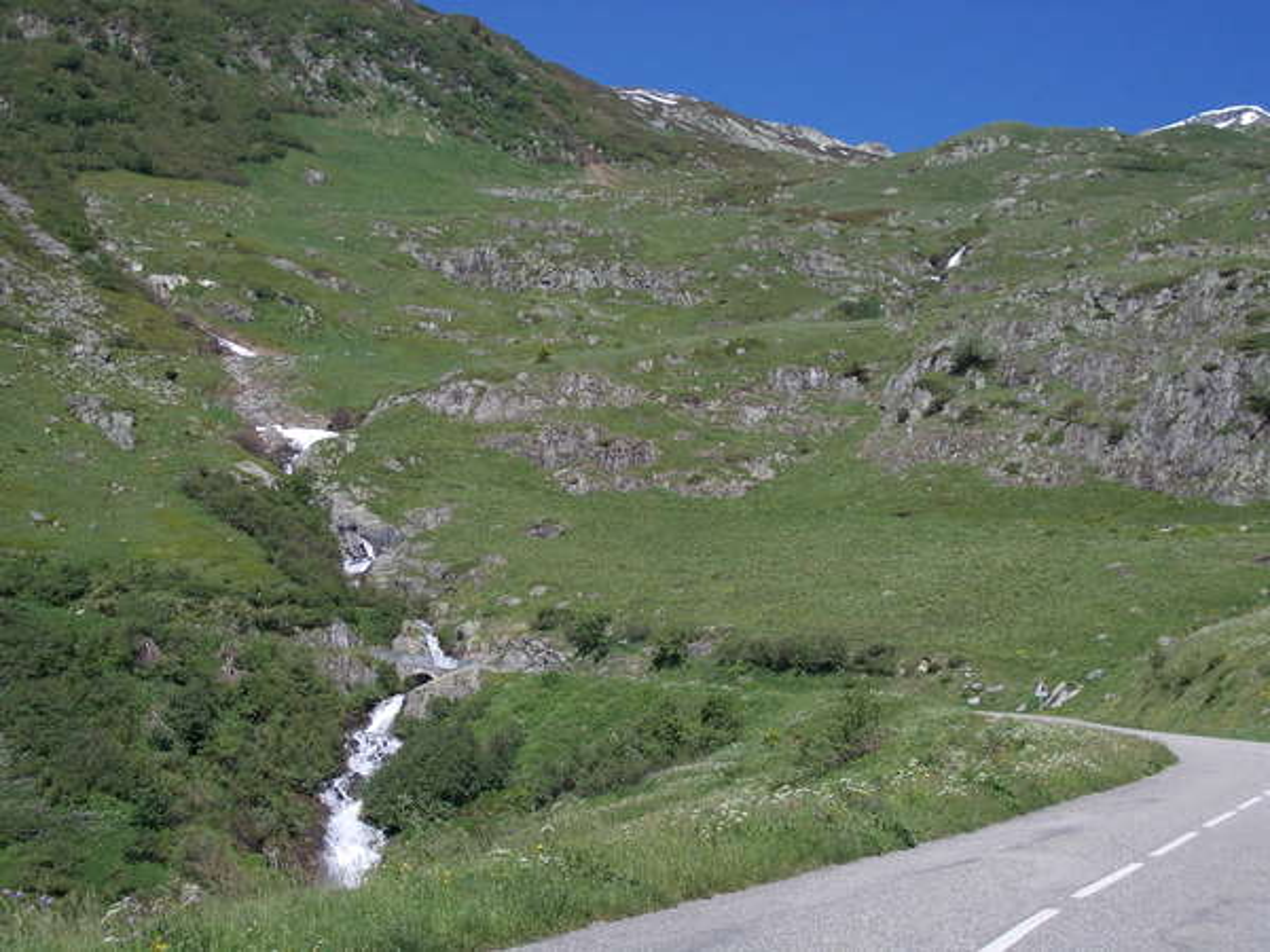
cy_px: 476
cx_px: 635
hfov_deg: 37.5
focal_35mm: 51
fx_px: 1871
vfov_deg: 28.6
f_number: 7.2
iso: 80
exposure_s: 1/200
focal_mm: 7.2
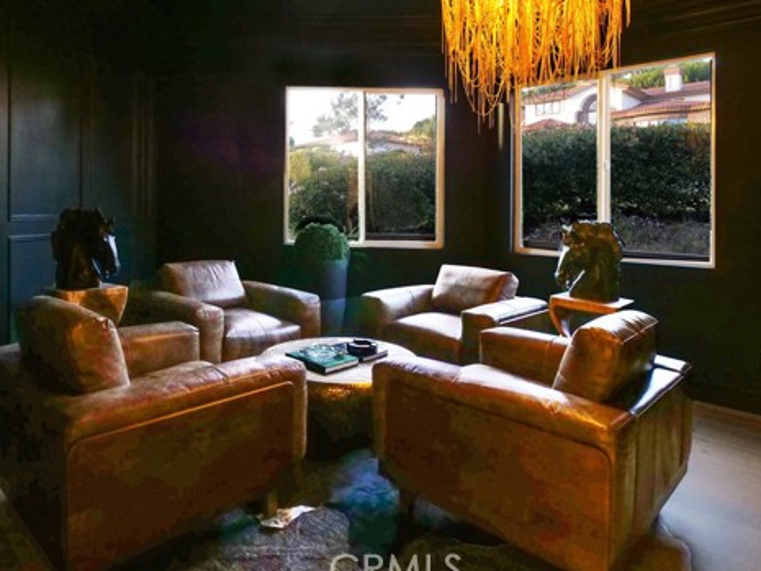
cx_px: 362
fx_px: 484
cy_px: 200
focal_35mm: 22
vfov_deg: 59.9
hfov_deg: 76.3
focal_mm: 8
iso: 1250
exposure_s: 1/30
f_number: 5.6
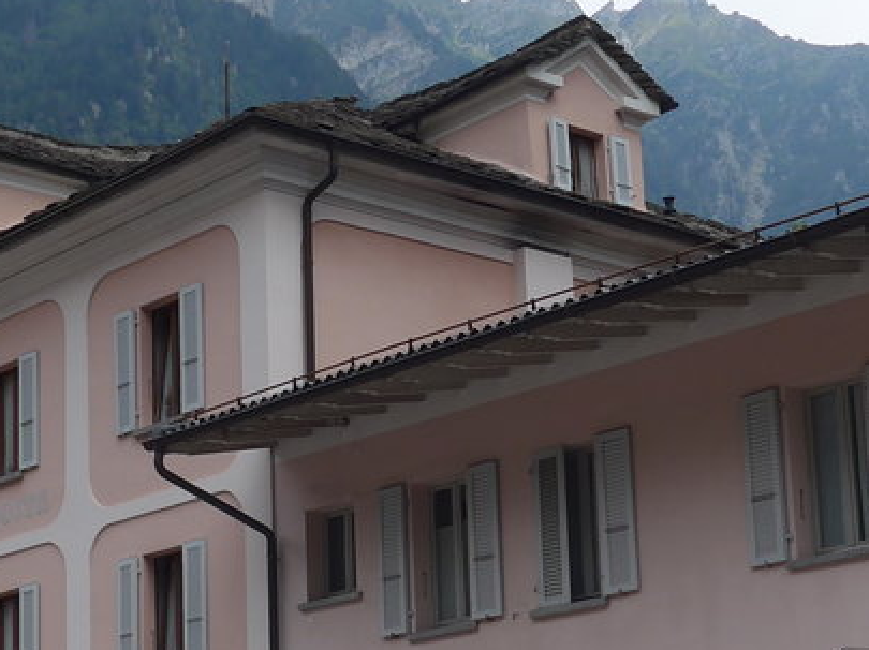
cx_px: 487
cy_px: 493
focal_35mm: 86
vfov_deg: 17.0
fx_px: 2157
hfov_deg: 22.8
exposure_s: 1/800
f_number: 2.8
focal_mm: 6
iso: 80
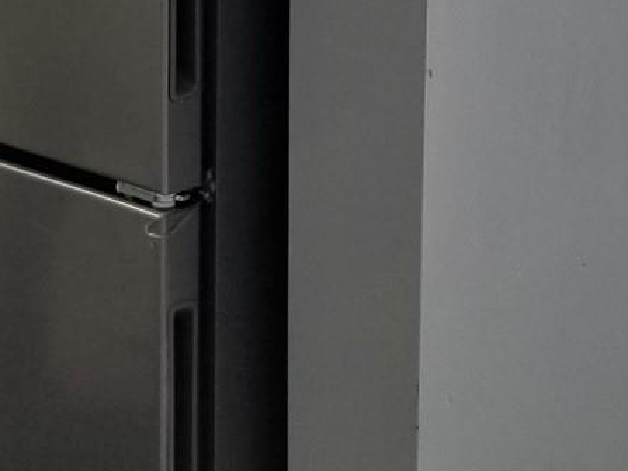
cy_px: -25
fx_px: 1687
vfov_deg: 15.5
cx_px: 149
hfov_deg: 20.9
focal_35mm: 93
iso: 80
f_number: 1.7
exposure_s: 1/60
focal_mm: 4.3
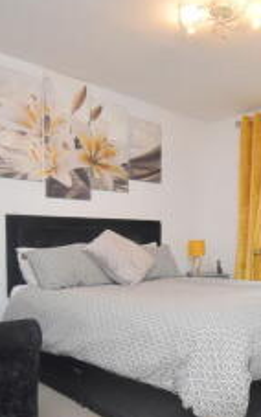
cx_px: 200
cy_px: 251
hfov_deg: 38.3
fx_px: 364
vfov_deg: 59.1
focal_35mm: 32
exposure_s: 1/125
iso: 1600
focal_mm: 10
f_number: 4.5
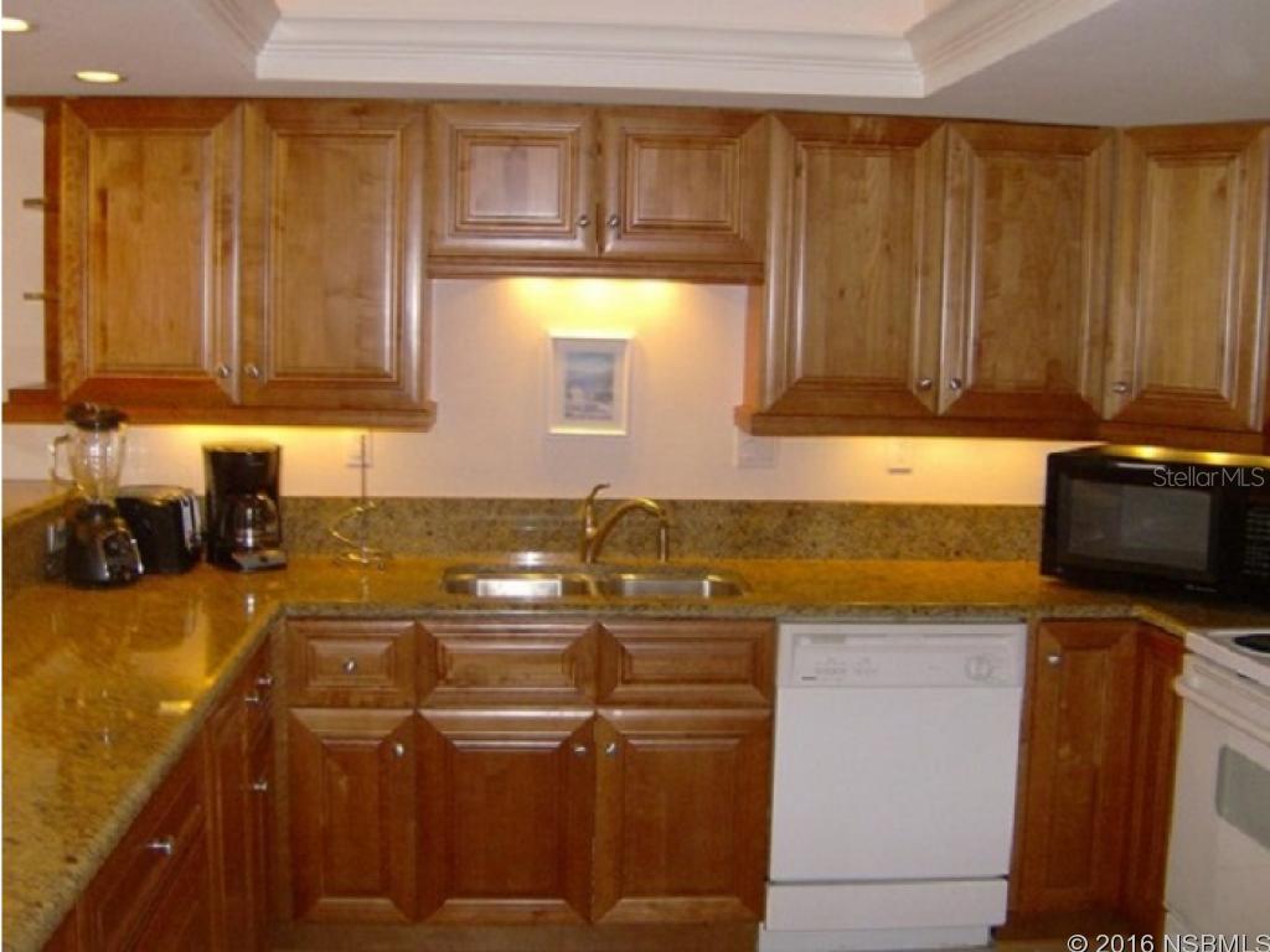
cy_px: 476
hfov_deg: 51.4
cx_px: 635
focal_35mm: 36
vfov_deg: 39.7
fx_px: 1321
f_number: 2.8
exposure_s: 1/60
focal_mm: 6
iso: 200
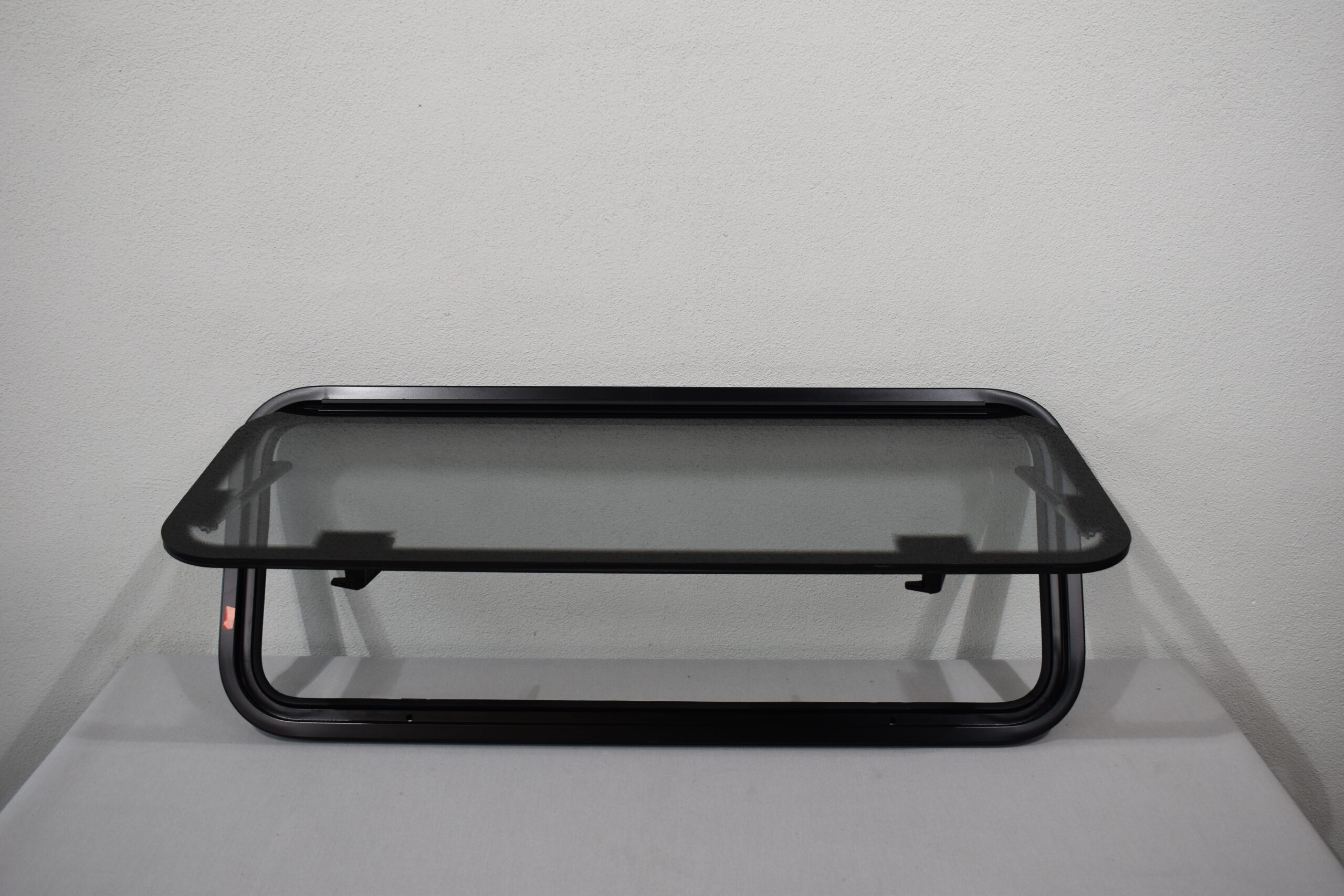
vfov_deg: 38.4
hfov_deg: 55.1
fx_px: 1288
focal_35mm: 34
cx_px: 672
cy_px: 448
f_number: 5.6
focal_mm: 23
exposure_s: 1/125
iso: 360
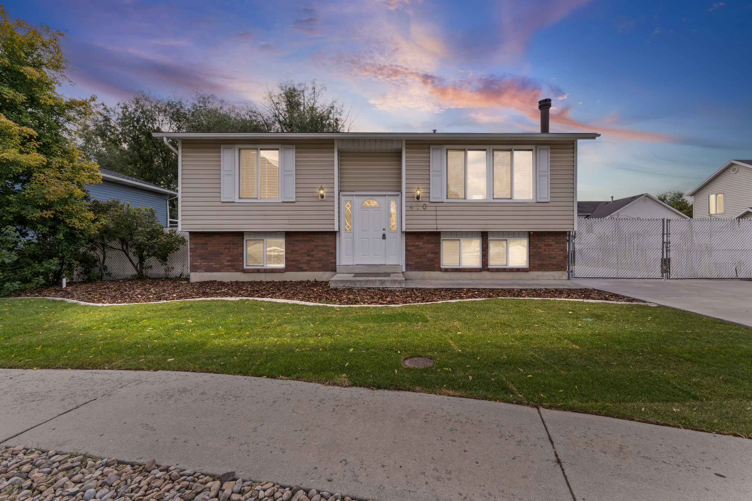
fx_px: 313
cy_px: 250
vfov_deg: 77.3
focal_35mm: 15
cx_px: 376
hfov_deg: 100.4
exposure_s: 1/80
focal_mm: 10
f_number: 8
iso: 250
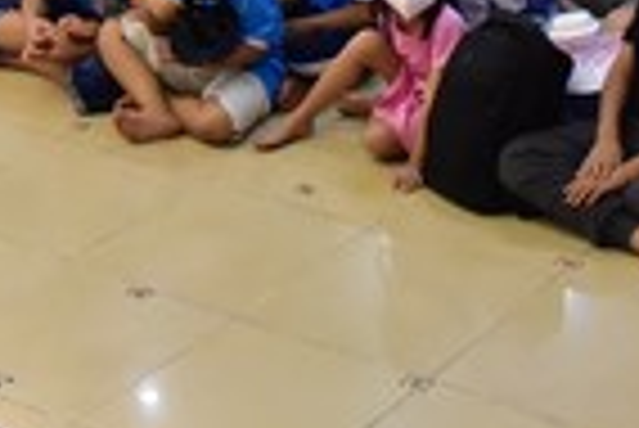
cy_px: -455
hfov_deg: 18.5
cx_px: 432
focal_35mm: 110
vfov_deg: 11.2
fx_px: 1954
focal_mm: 24
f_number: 5.6
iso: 5000
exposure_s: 1/160
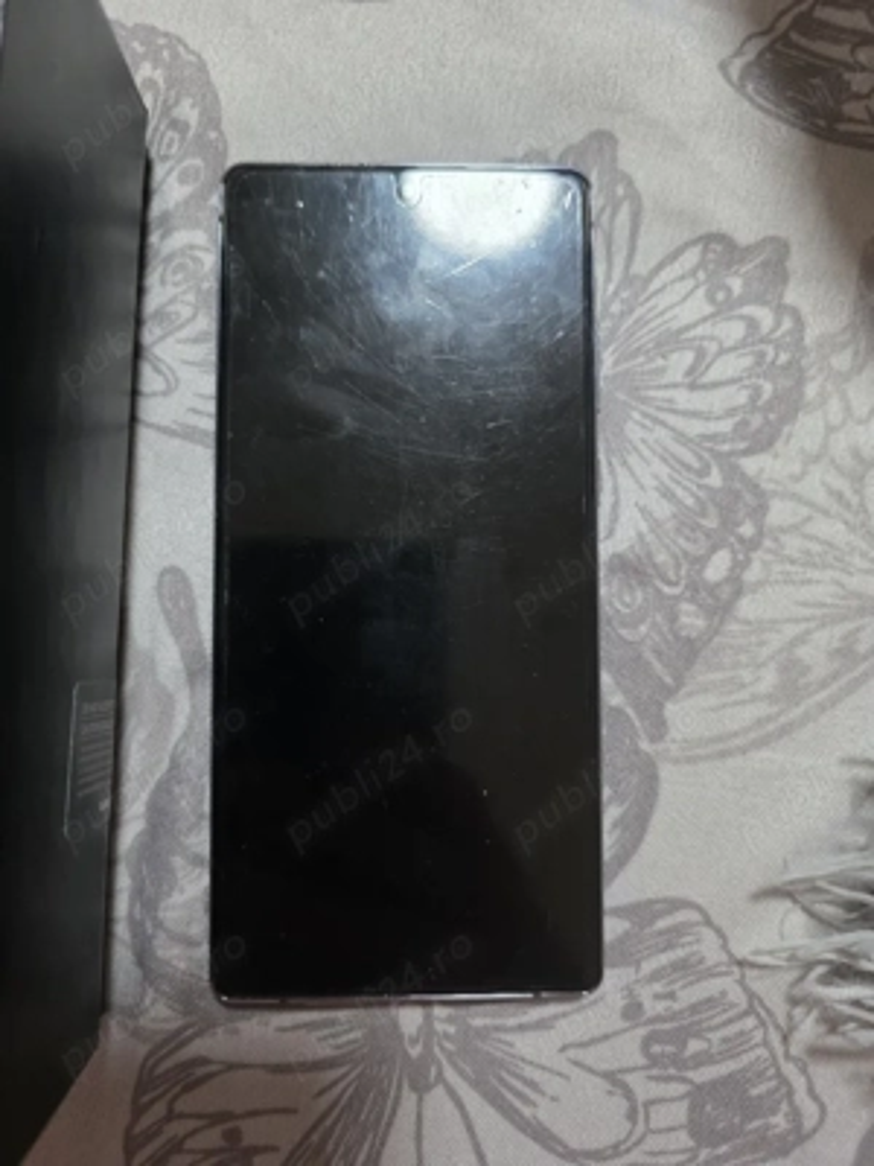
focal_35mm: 23
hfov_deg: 58.9
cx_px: 437
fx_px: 774
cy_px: 583
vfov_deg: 73.9
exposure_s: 1/66.2
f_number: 1.7
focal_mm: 6.3
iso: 400
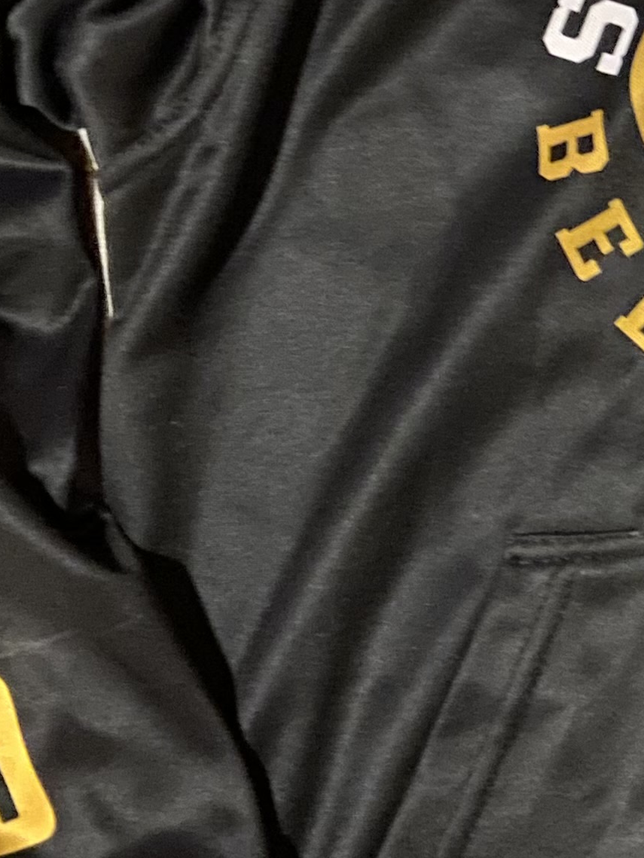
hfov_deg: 15.1
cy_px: 173
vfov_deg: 21.1
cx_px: 903
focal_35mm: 92
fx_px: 2281
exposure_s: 1/9
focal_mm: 4.25
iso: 500
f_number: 1.8
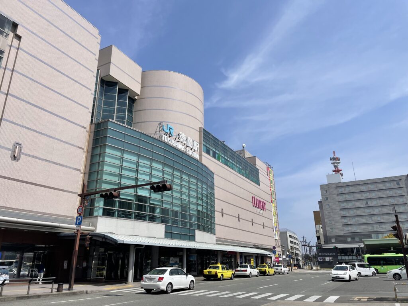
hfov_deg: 67.3
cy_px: 153
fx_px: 306
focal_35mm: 26
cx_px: 204
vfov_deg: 53.1
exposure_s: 1/5814
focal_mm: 4.2
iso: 32
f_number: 1.6
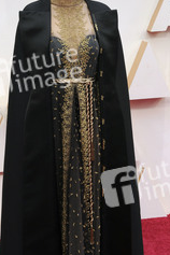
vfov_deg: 17.8
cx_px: 59
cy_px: 128
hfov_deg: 11.9
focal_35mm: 115
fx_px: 815
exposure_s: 1/200
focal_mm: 68
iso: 800
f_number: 6.3
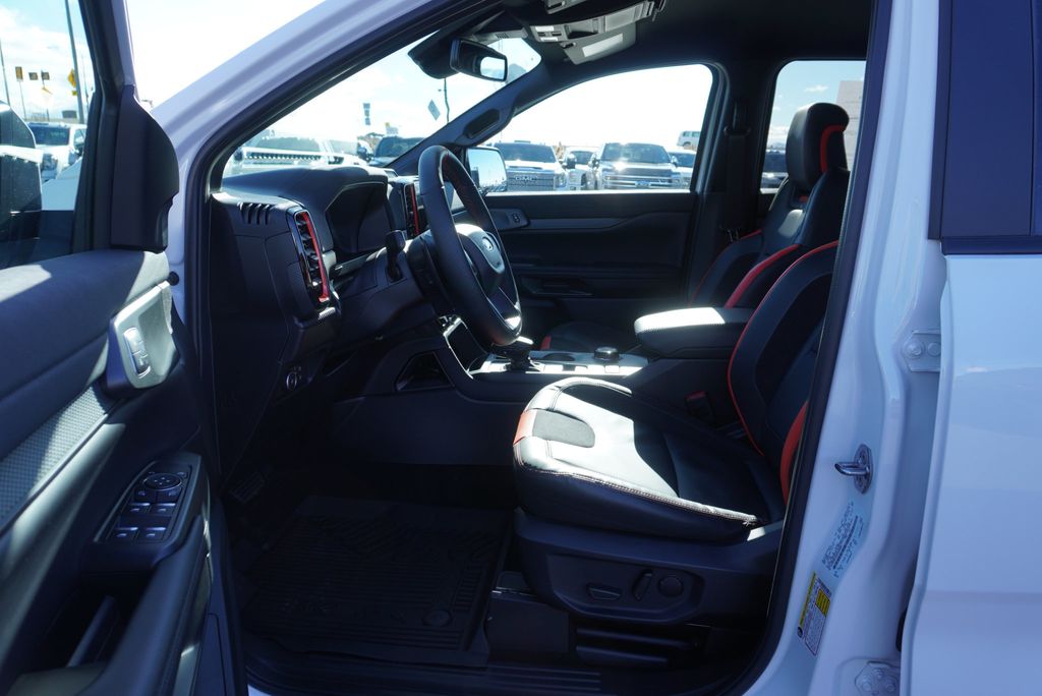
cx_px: 521
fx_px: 695
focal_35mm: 24
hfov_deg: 73.7
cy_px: 348
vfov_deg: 53.2
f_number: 5.6
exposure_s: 1/125
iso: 100
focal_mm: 16
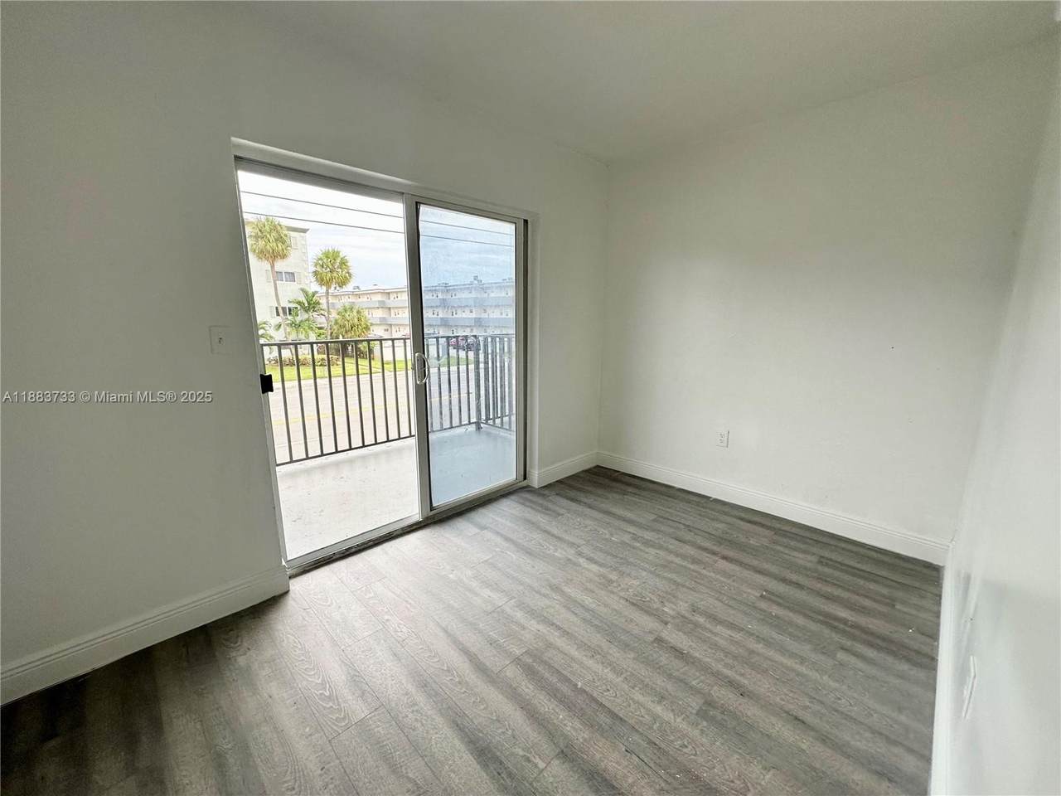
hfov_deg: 102.1
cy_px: 398
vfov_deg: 85.7
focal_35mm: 14
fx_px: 429
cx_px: 530
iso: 64
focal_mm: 2.22
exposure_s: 1/120
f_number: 2.2
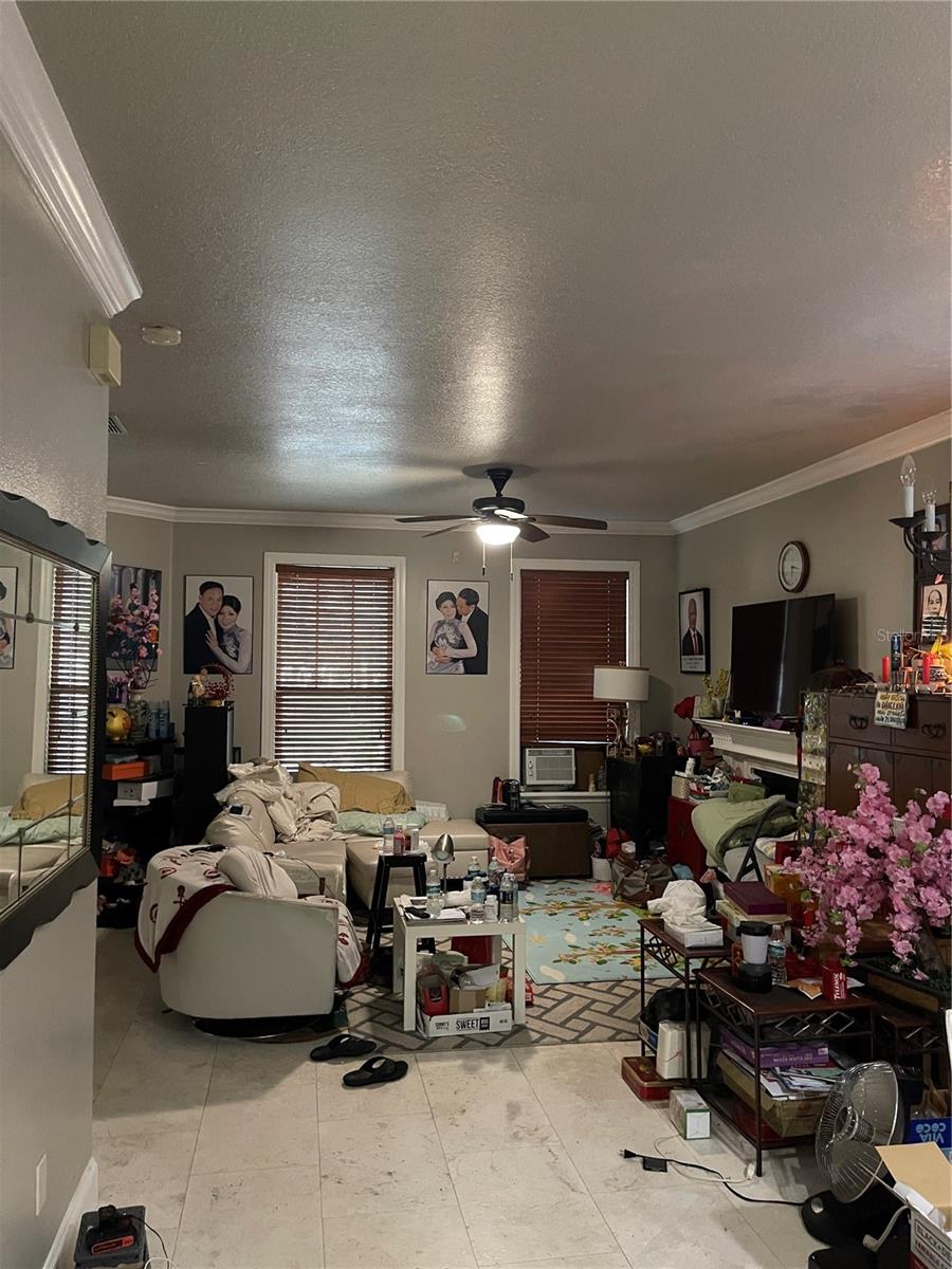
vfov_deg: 69.4
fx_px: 917
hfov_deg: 54.9
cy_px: 634
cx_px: 476
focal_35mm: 25
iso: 640
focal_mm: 5.1
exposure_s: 1/30
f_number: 1.6
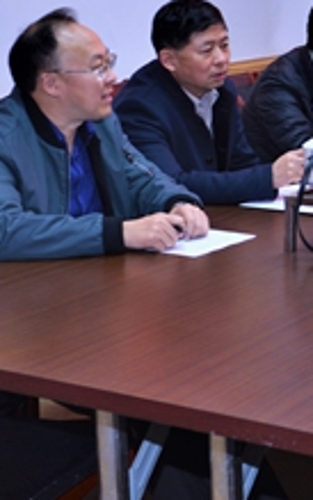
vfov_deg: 23.3
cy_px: 134
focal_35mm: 88
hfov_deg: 14.0
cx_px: 459
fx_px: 1200
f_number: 4.5
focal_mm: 27
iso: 160
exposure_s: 1/25
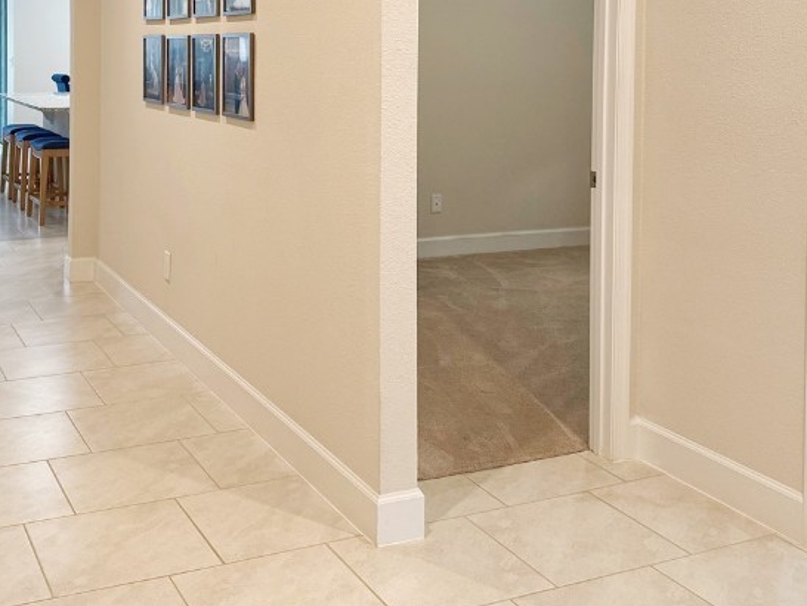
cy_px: 78
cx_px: 318
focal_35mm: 45
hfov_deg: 41.8
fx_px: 1050
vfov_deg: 31.0
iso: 250
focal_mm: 6.76
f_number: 1.78
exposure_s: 1/120
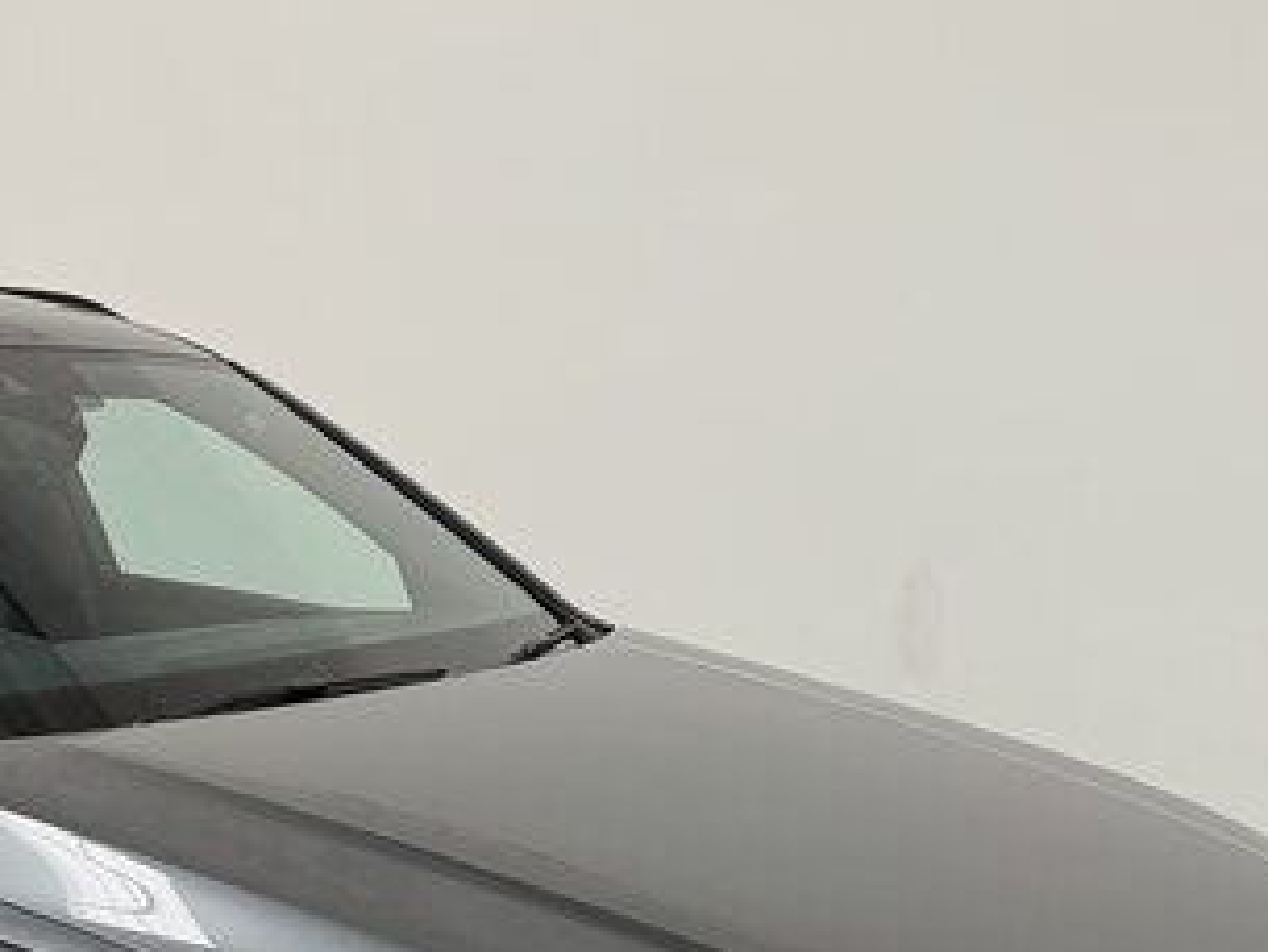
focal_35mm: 63
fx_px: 2309
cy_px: 940
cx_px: 233
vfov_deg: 22.5
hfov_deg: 29.9
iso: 160
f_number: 1.78
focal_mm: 6.76
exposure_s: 1/50
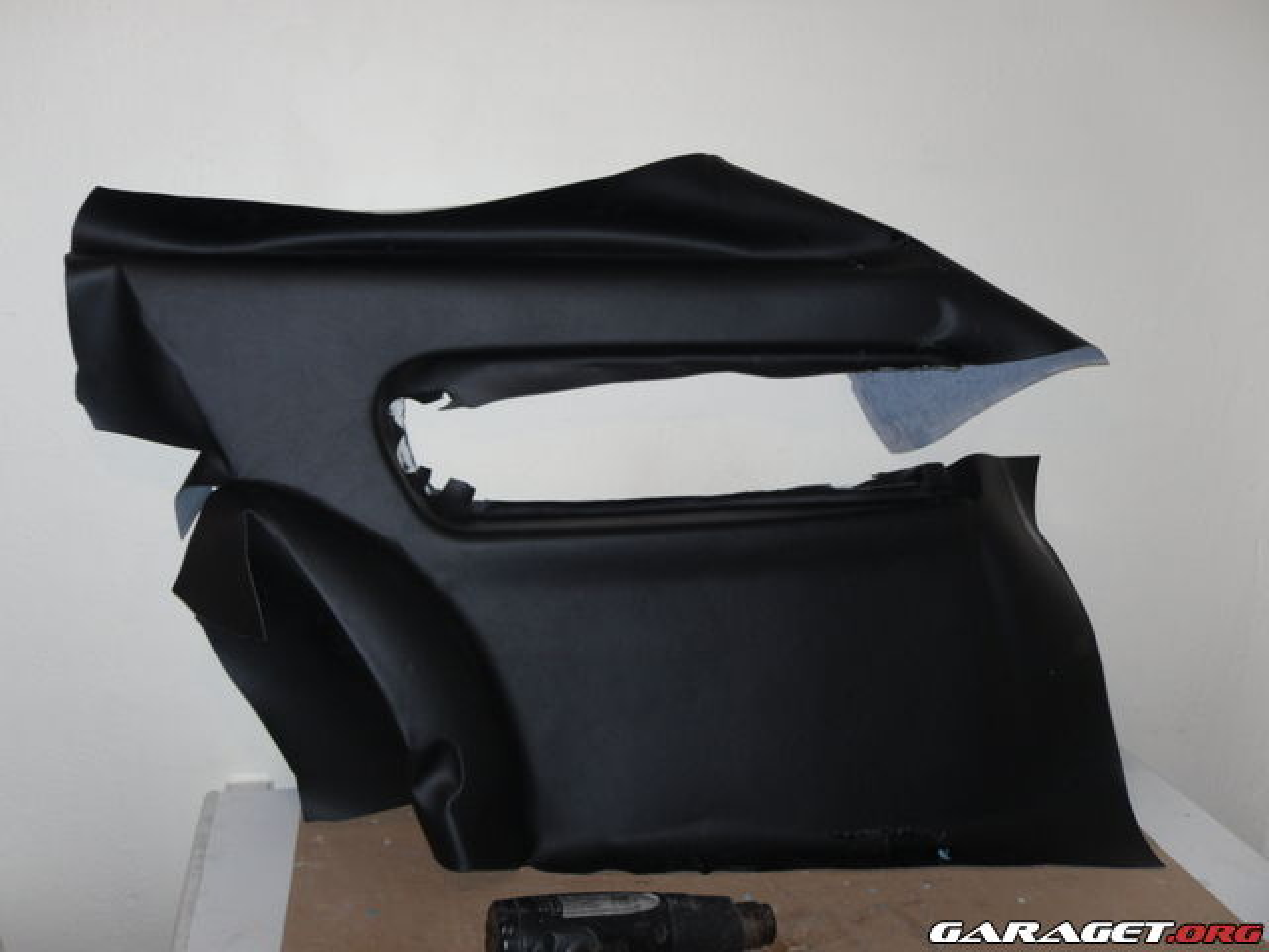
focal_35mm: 35
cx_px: 634
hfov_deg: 52.6
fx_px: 1283
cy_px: 476
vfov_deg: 40.7
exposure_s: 1/45
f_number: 3.5
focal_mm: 6.3
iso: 80
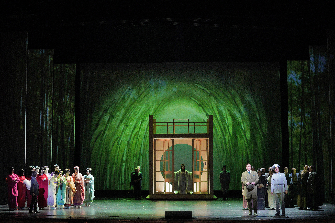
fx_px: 651
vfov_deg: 19.5
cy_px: 112
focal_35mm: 70
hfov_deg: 28.8
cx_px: 168
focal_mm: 70
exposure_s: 1/100
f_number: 4.5
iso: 4000
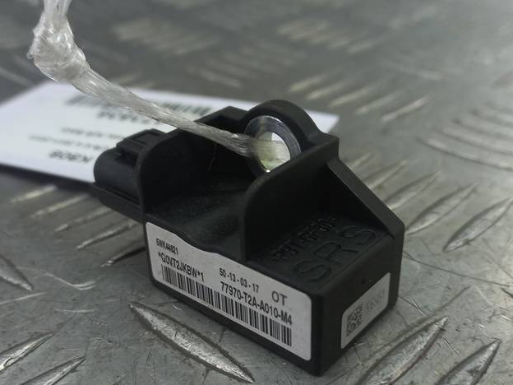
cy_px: 238
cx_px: 251
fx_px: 608
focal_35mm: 41
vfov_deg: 35.0
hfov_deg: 45.8
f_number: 1.8
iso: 50
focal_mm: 4.6
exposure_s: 1/50
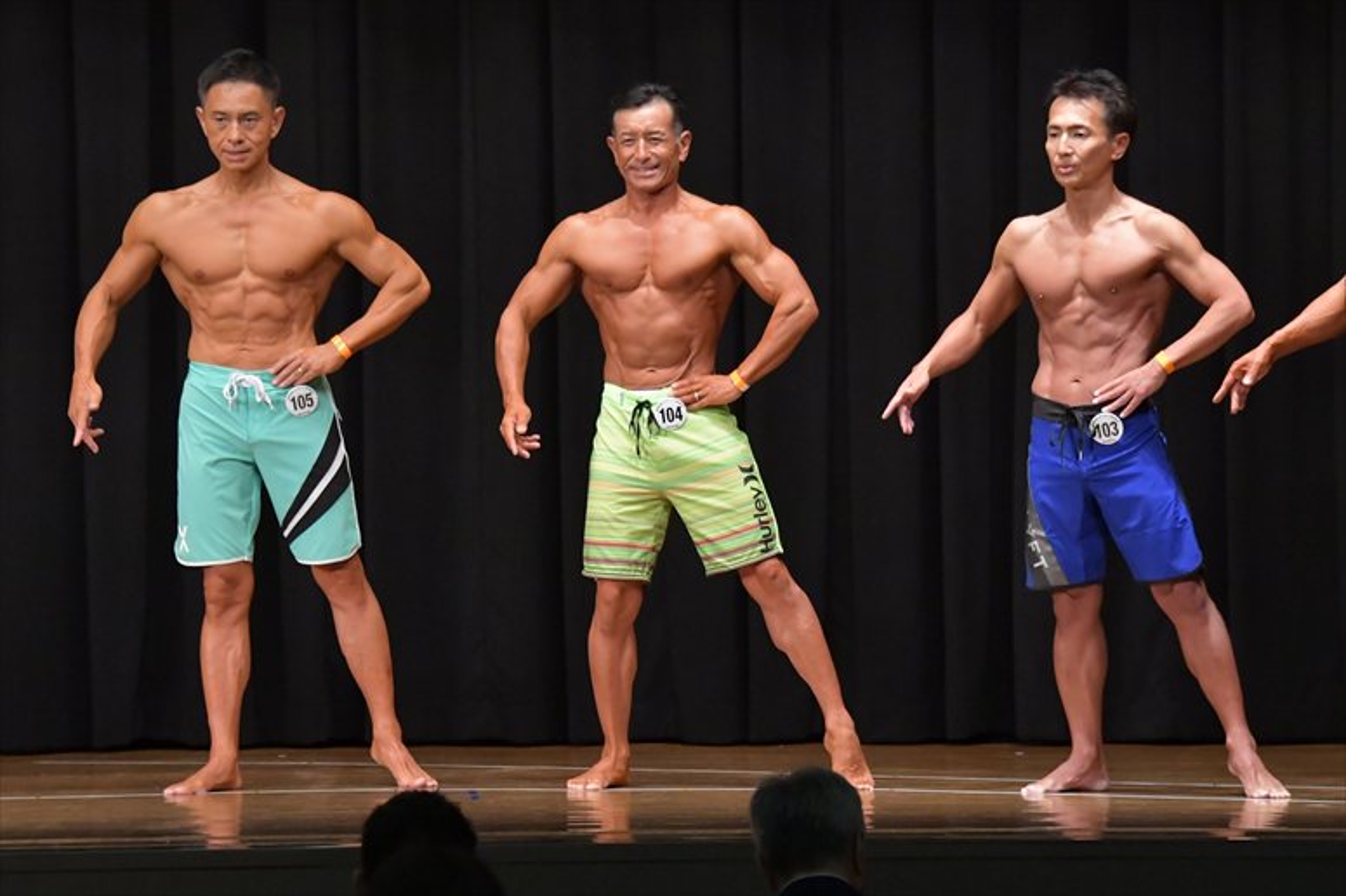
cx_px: 673
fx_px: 7549
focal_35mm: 202
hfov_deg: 10.2
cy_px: 448
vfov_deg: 6.8
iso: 6400
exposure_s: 1/400
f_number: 5.6
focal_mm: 135
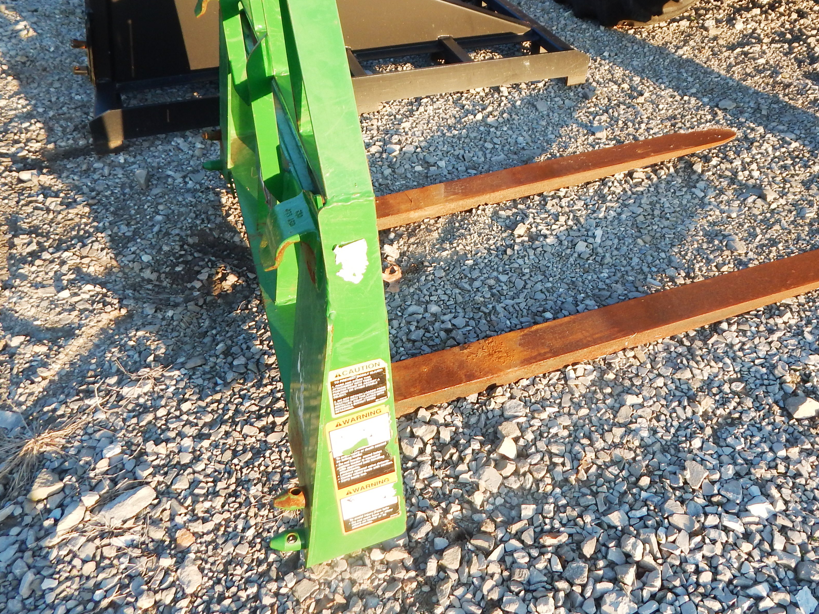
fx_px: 757
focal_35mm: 32
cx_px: 506
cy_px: 216
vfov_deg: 43.7
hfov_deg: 56.2
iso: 125
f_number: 3
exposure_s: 1/320
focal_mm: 4
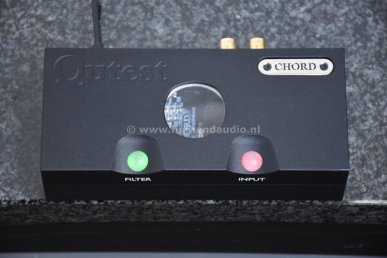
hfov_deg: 11.8
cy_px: 129
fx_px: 1870
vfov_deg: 7.9
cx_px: 194
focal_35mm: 174
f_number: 5.6
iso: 2800
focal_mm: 116
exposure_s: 1/60
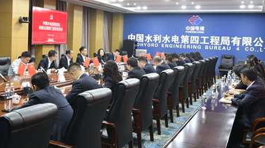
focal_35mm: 45
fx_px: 316
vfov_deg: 26.4
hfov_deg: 44.9
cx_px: 91
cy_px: 58
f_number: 5.6
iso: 1400
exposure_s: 1/30
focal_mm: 29
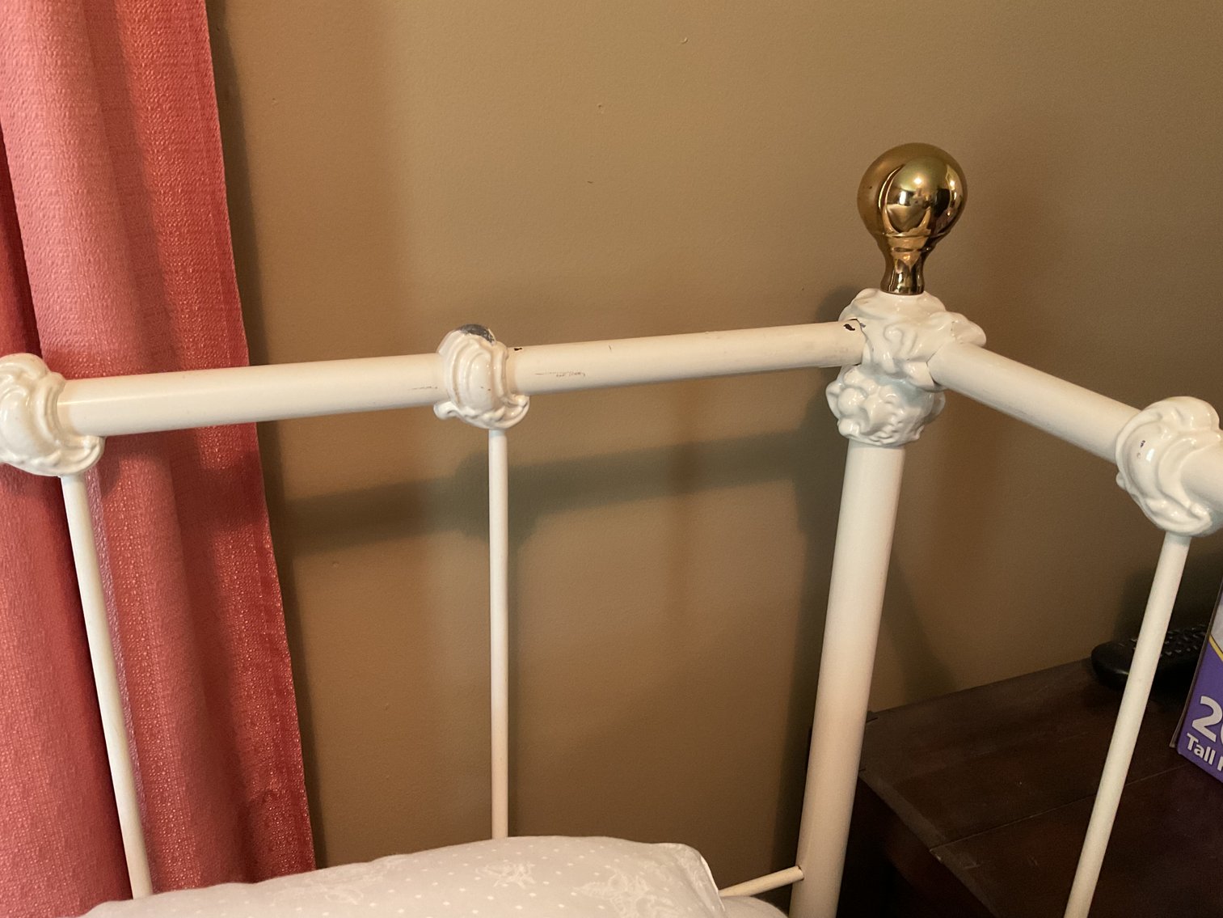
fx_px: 1025
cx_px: 612
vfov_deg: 48.2
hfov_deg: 61.7
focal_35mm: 29
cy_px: 459
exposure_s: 1/30
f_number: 1.8
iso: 250
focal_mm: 3
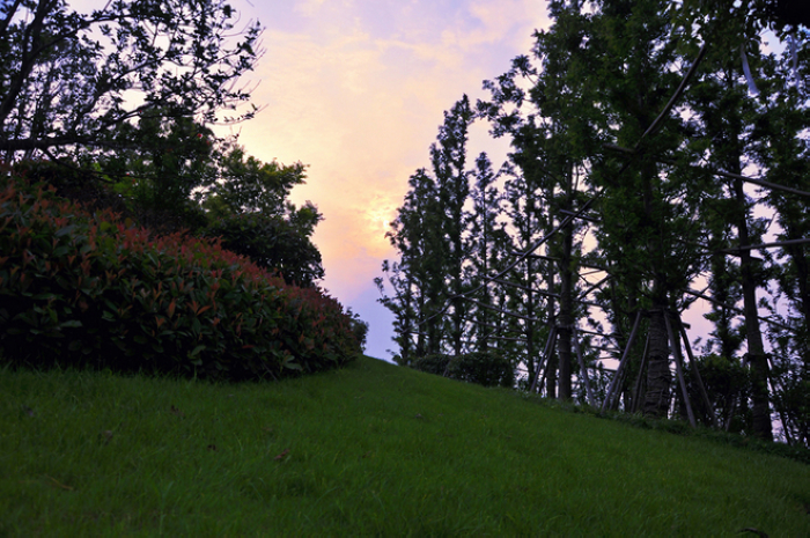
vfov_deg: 47.8
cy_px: 269
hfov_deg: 67.4
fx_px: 607
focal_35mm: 27
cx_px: 405
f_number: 5.6
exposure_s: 1/320
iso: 160
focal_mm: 18
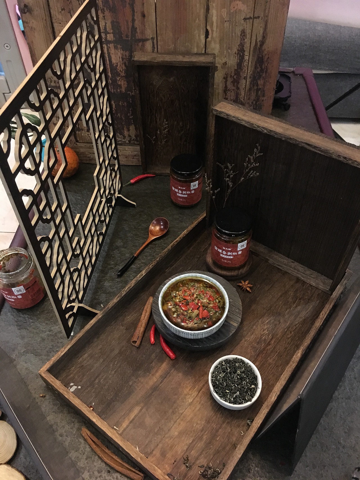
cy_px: 240
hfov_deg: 48.2
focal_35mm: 29
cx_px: 180
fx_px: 402
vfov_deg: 61.7
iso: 400
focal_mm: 4.15
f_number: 2.2
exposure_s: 1/17
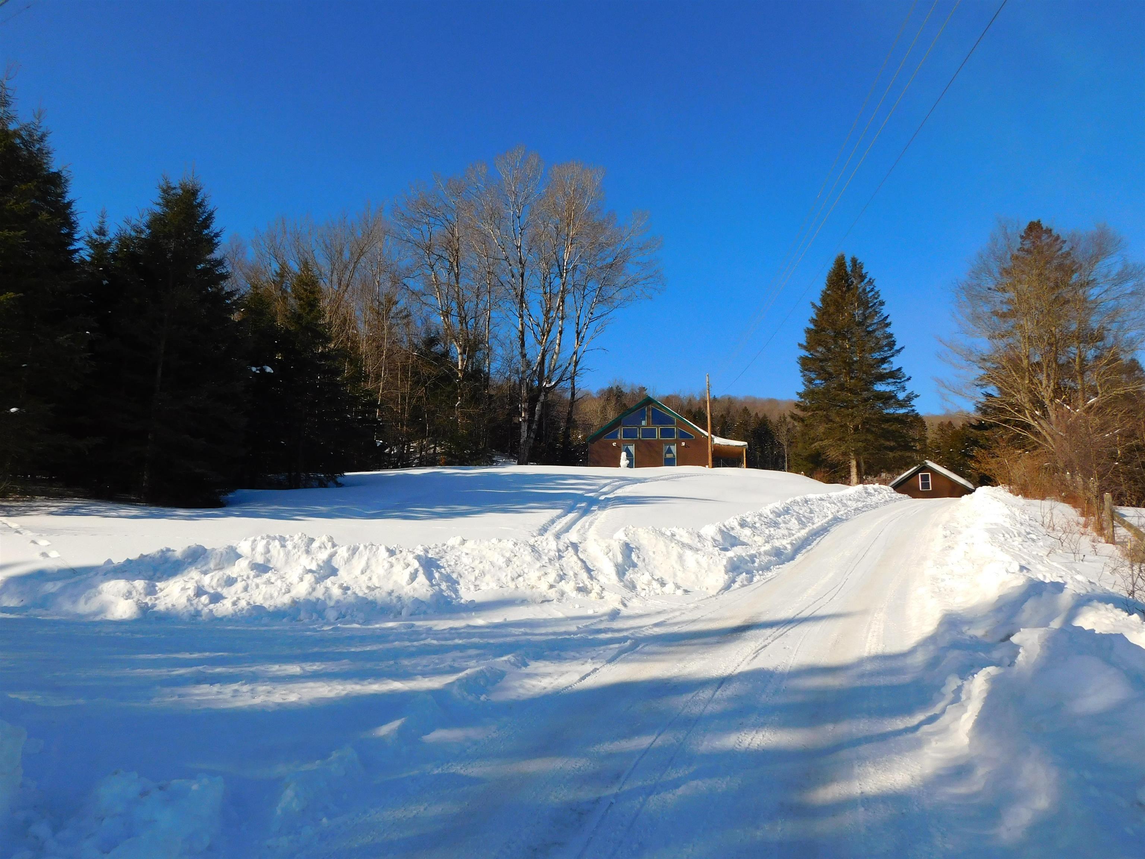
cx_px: 572
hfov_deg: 63.4
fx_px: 926
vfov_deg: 49.7
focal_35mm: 28
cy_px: 430
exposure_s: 1/640
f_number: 6.4
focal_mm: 4.9
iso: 125
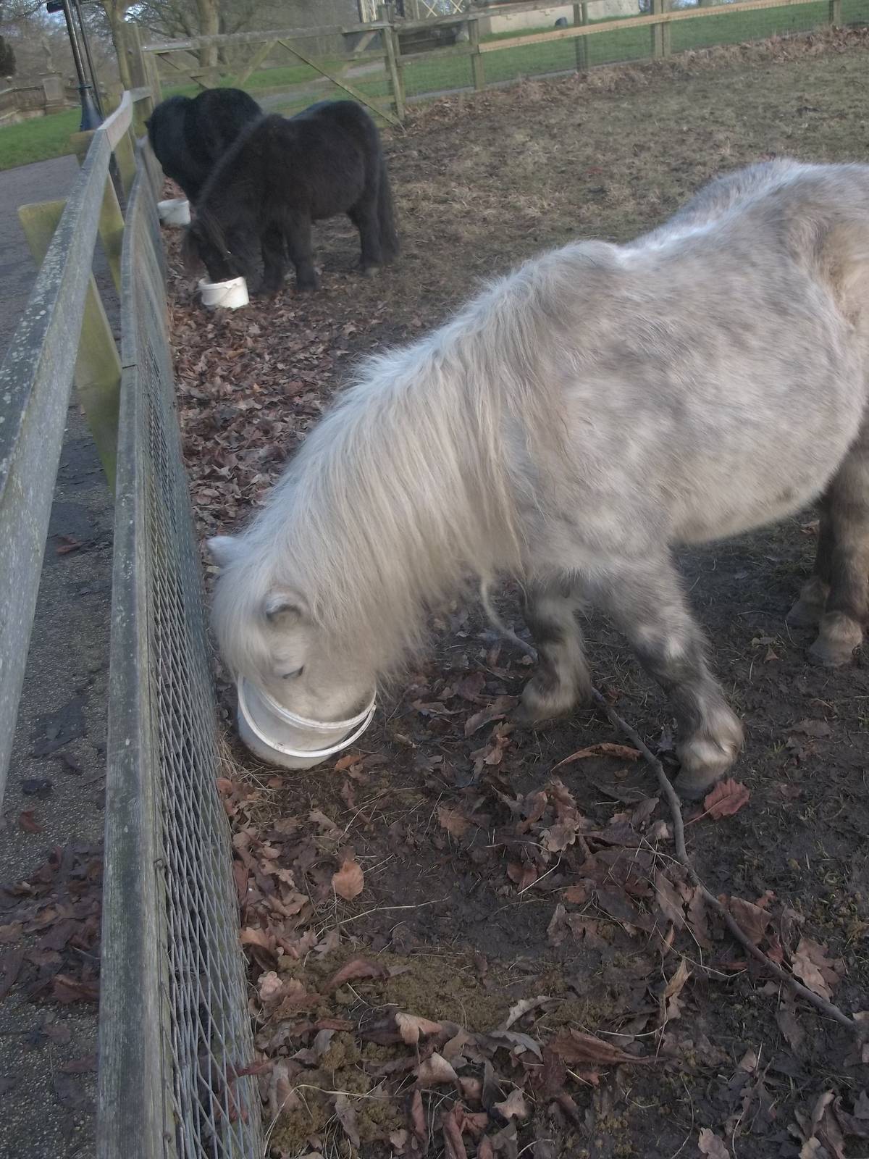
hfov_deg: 42.9
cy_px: 580
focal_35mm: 33
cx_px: 434
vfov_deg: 55.4
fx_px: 1105
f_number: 3.3
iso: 80
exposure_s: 1/50
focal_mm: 5.9
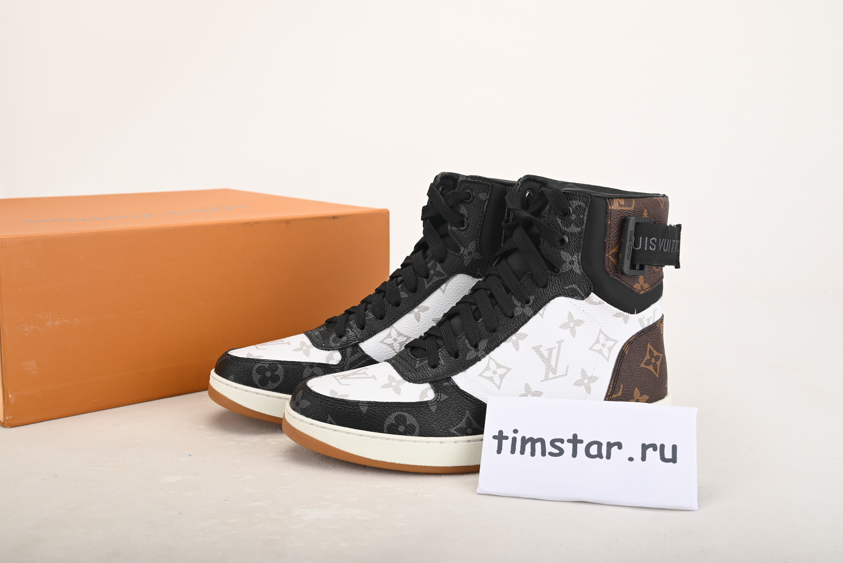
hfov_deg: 47.4
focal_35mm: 41
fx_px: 960
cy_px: 282
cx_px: 422
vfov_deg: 32.7
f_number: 11
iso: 100
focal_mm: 41
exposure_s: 1/200
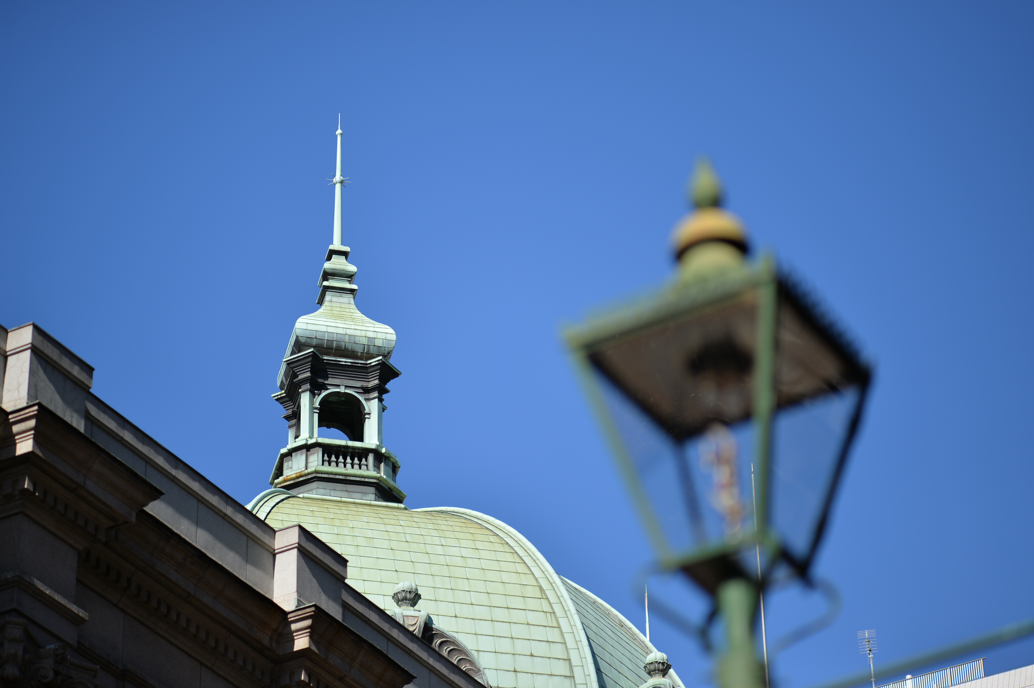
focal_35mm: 105
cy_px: 344
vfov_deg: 13.0
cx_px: 517
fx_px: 3014
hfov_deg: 19.5
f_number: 2.5
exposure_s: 1/2500
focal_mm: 105
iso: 100
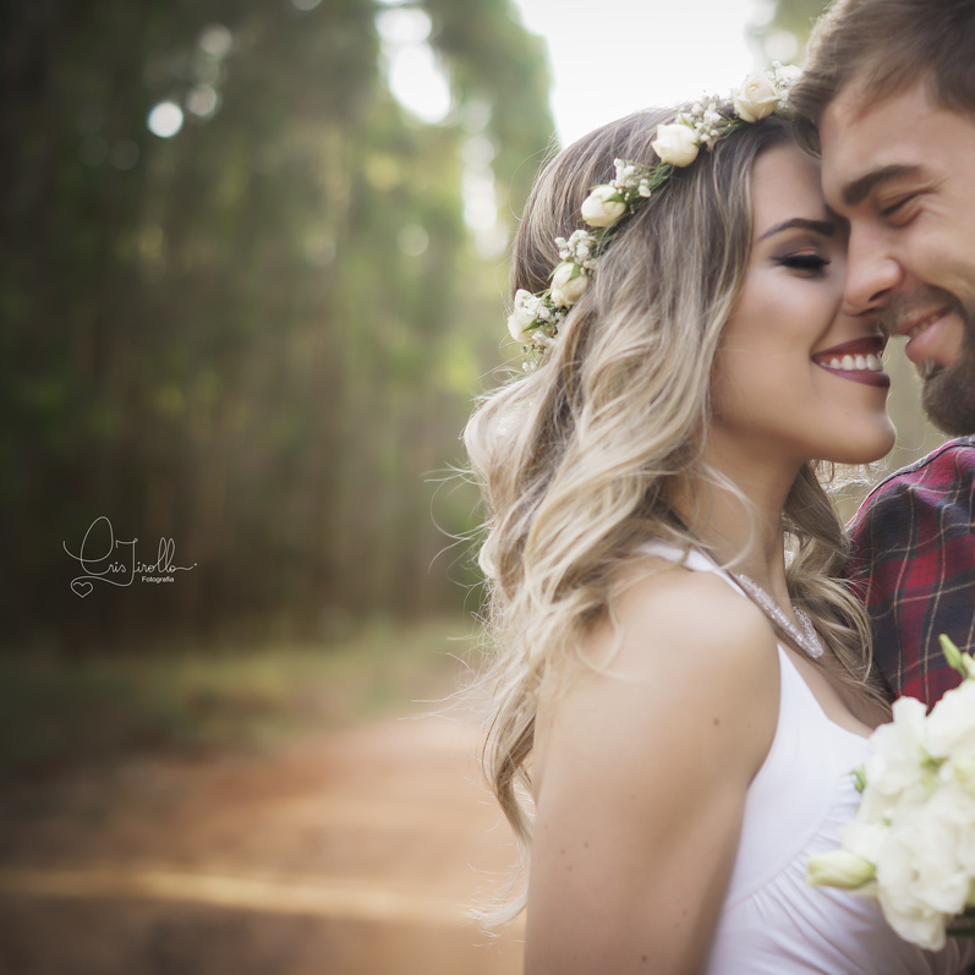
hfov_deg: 18.0
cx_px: 677
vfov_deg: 18.1
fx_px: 3059
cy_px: 487
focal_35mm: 96
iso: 160
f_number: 2.2
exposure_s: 1/200
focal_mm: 50
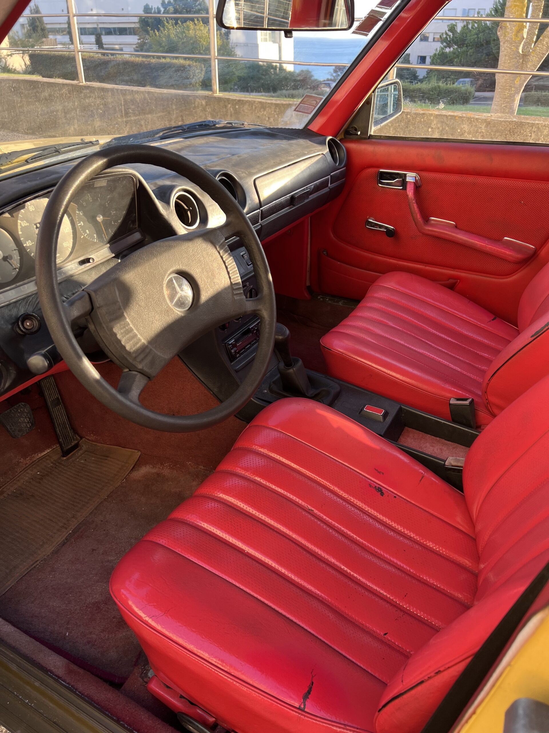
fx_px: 550
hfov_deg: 53.1
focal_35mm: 26
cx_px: 274
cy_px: 366
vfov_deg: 67.3
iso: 50
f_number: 1.5
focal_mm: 5.7
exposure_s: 1/166
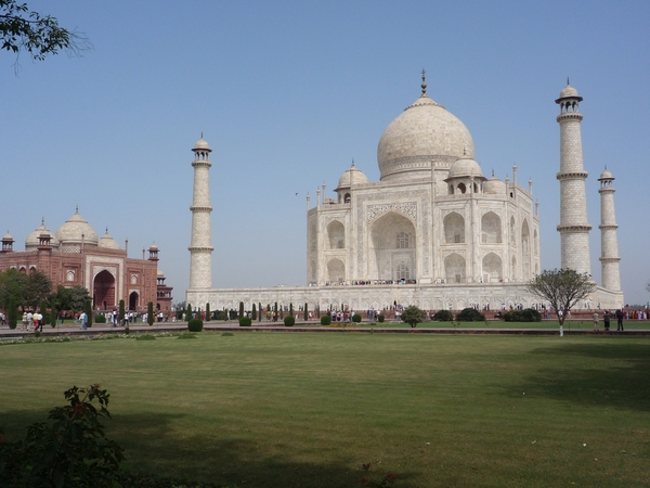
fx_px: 676
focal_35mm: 36
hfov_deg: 51.4
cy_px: 244
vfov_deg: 39.7
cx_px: 325
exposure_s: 1/800
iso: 100
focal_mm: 5.3
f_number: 5
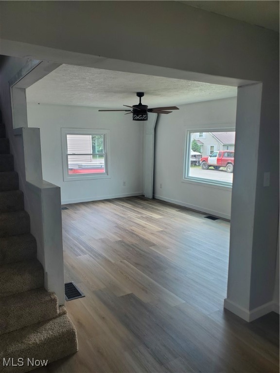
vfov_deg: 67.3
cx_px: 140
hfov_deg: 53.1
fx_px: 280
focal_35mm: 26
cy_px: 186
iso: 50
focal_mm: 4.3
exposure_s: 1/127
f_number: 2.4
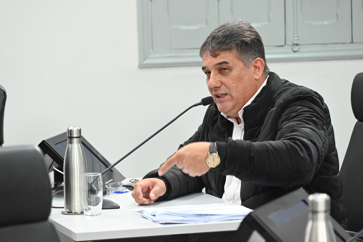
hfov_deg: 12.1
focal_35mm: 170
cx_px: 182
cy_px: 121
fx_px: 1715
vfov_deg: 8.1
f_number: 6.3
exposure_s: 1/125
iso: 3200
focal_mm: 170
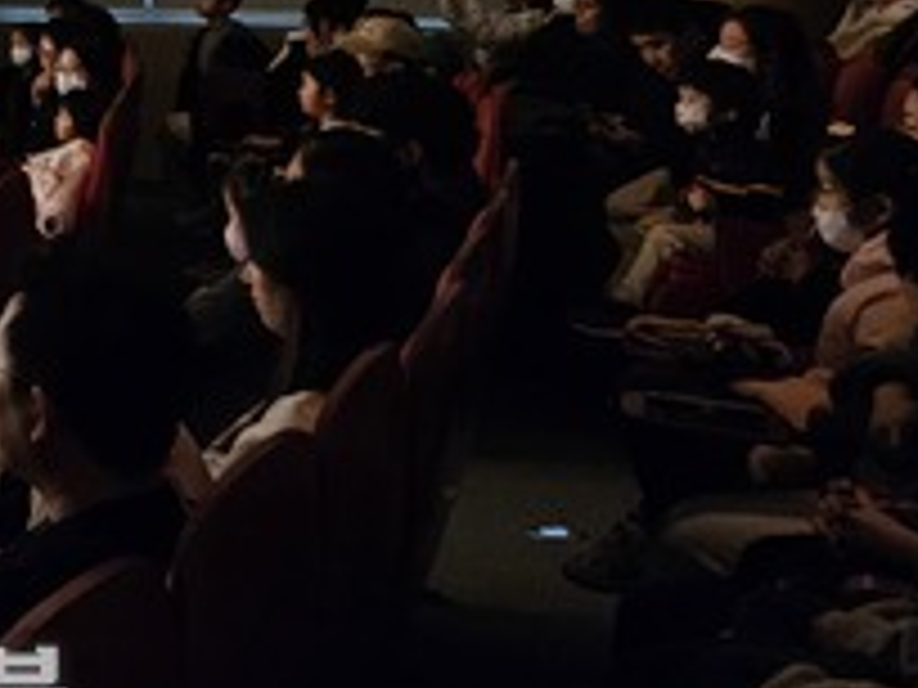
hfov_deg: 20.0
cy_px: -371
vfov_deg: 16.8
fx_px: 2095
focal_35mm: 79
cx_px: -594
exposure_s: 1/120
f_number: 1.8
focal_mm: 5.4
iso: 400
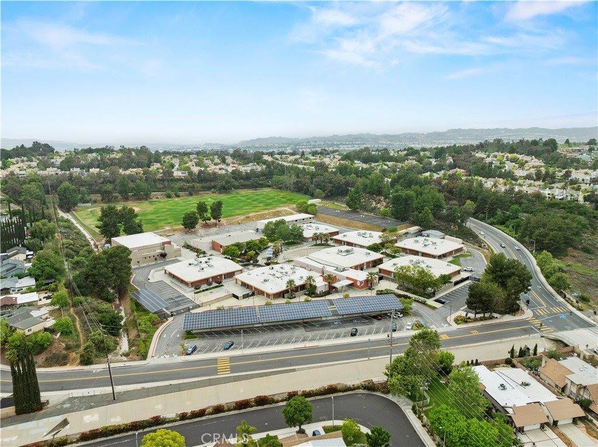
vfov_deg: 56.7
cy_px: 224
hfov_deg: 71.6
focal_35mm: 24
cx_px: 299
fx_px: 414
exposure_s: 1/500
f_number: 2.8
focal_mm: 12.29
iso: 100
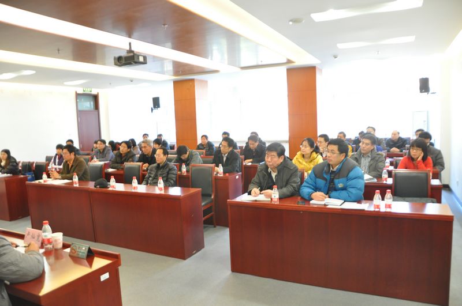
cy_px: 153
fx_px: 346
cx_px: 231
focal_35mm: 27
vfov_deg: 47.8
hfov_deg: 67.5
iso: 1250
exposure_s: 1/25
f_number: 3.5
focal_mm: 18
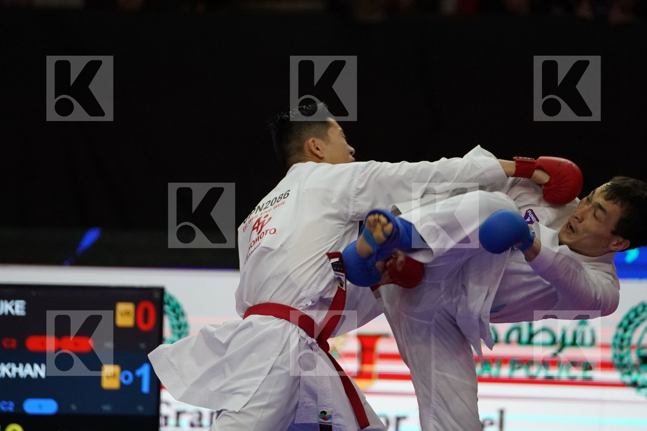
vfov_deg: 5.2
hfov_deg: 7.8
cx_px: 324
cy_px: 216
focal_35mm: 264
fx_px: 4744
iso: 4000
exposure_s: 1/1000
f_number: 2.8
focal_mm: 176
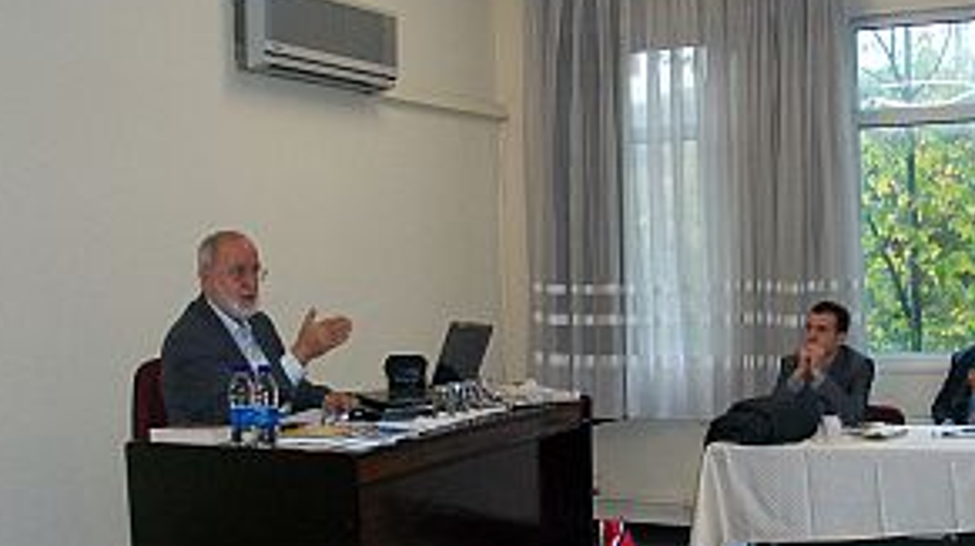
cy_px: 348
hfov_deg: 40.5
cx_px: 566
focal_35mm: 51
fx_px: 1317
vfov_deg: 23.4
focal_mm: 5.7
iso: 160
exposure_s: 1/60
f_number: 2.8
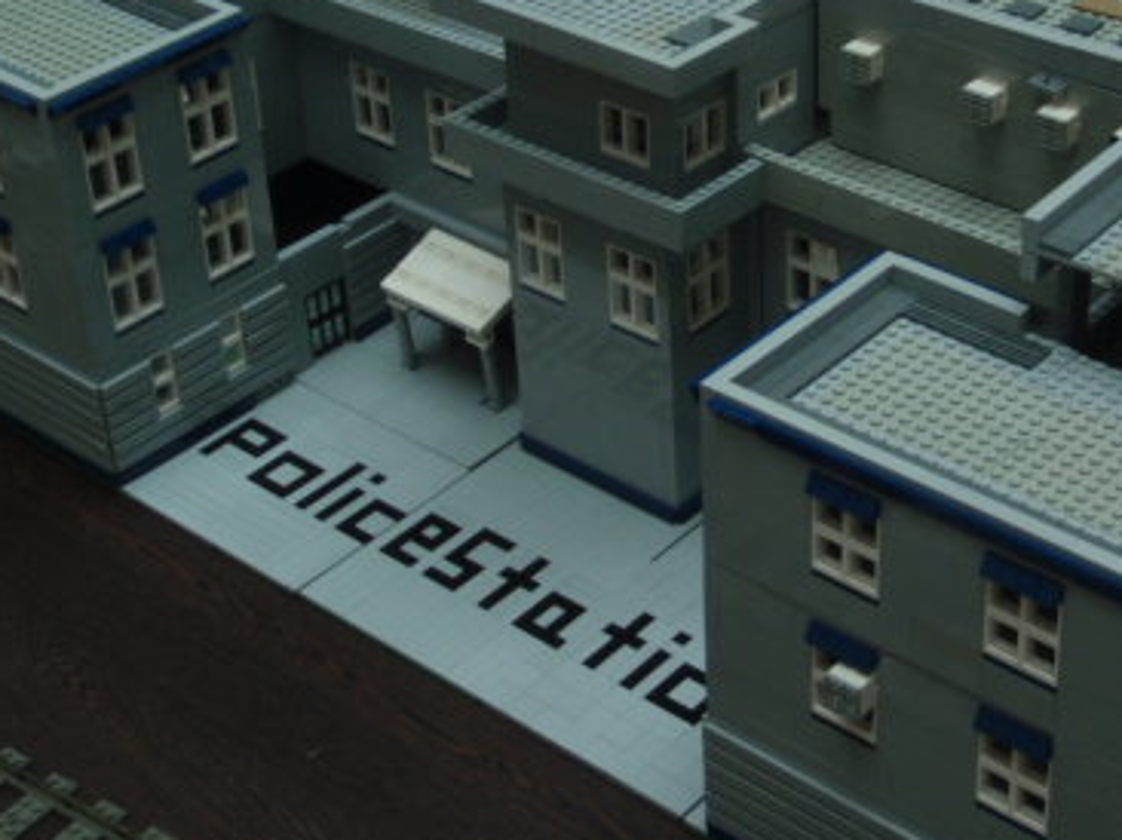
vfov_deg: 23.0
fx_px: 2041
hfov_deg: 30.6
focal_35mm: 63
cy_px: 199
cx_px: 699
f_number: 4.1
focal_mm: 6.53
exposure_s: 1/40
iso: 64
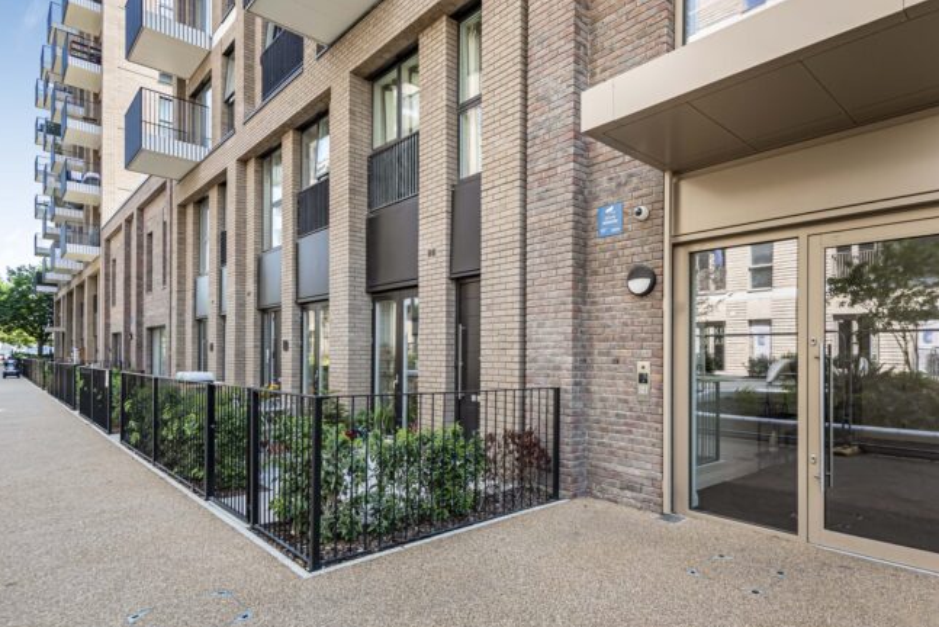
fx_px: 496
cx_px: 547
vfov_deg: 64.4
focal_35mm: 19
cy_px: 278
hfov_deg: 86.1
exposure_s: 1/320
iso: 500
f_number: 8
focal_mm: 16
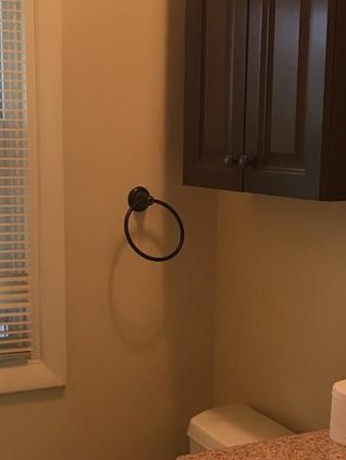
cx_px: 132
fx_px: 919
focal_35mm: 69
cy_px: 306
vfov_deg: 28.0
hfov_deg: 21.3
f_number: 2.2
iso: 50
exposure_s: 1/33
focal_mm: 4.15
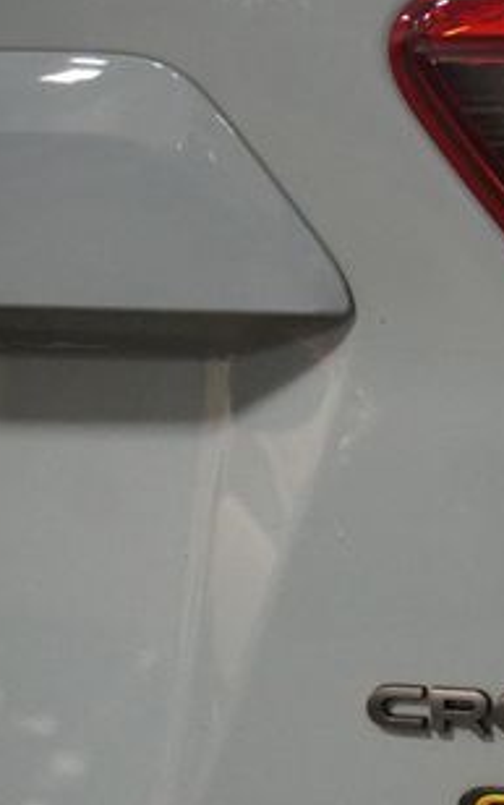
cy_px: 504
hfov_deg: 13.7
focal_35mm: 92
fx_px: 2019
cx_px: 669
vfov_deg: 22.5
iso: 6400
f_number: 4.5
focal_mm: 29
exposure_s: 1/160
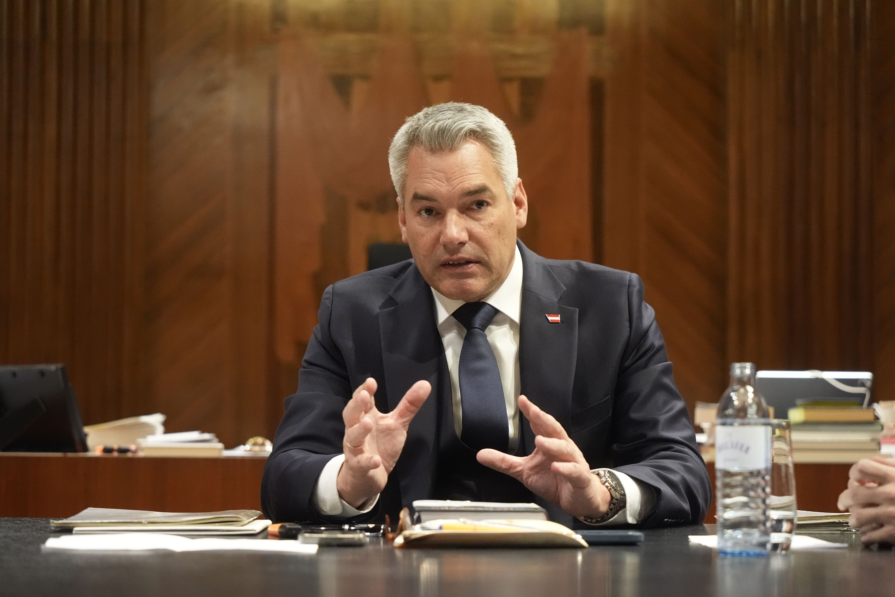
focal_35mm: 88
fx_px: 2188
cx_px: 448
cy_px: 298
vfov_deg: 15.5
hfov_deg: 23.1
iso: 6400
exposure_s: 1/160
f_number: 4.5
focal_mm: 88
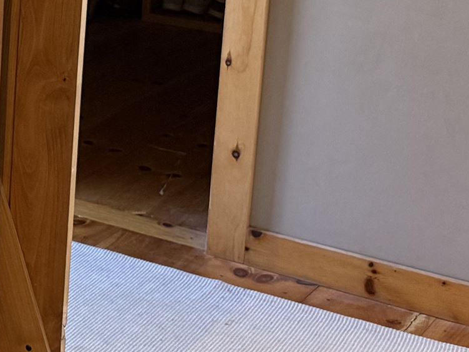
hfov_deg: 16.7
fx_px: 1328
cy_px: -65
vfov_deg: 14.6
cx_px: -374
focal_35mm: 98
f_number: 1.78
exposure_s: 1/120
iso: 320
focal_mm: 6.76
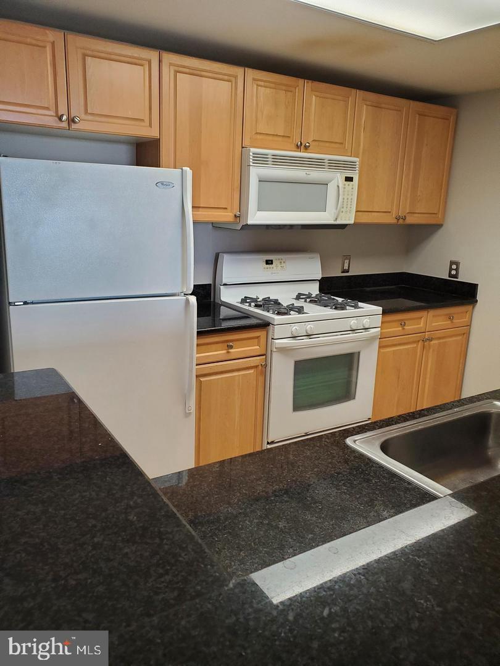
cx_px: 250
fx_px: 501
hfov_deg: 53.1
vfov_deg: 67.3
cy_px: 333
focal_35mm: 26
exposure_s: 1/60
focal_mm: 4.3
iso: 200
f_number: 2.4
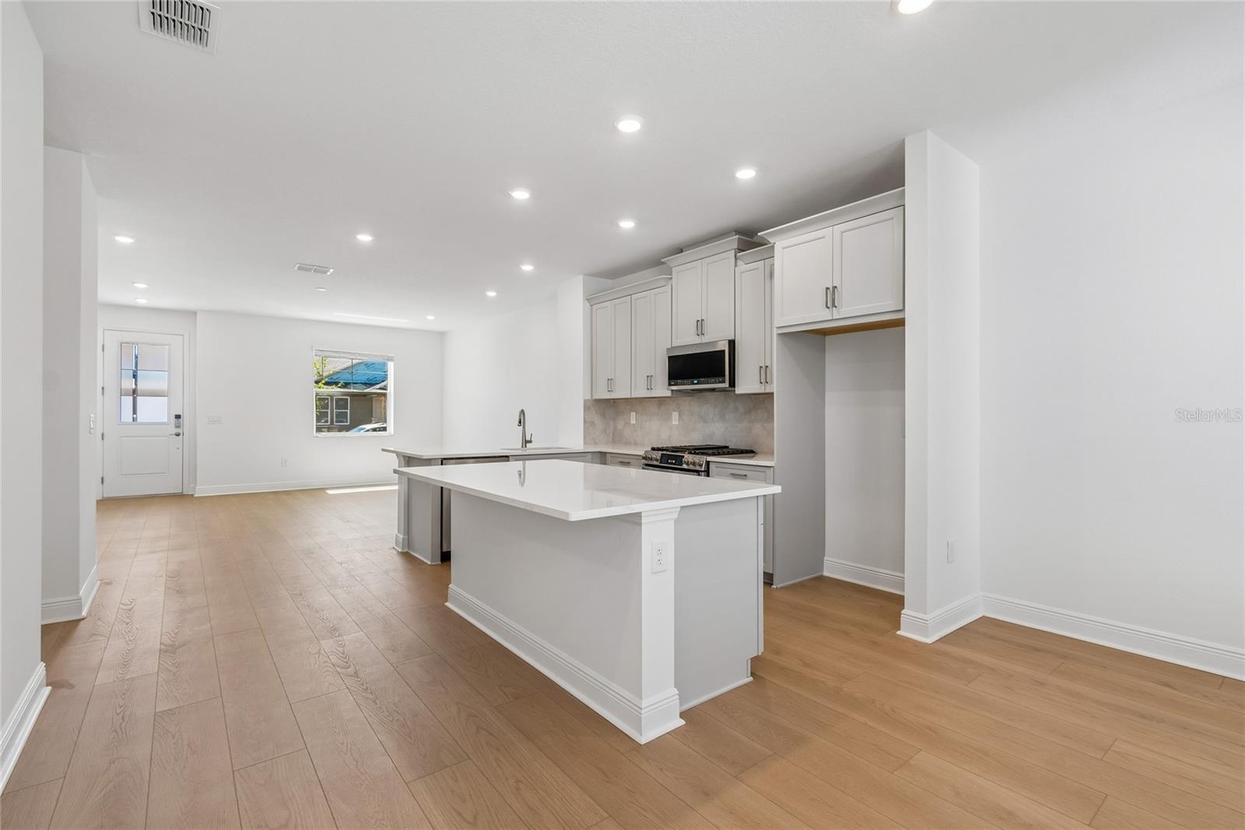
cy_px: 415
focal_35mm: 15
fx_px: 519
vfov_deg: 77.3
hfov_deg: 100.4
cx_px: 622
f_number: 7.1
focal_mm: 10
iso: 100
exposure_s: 1/13
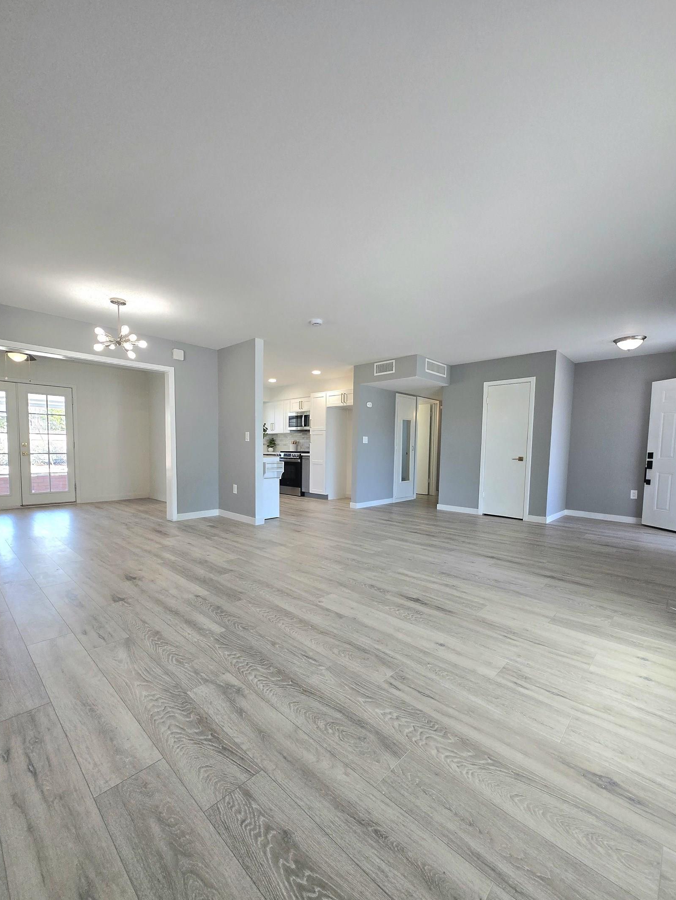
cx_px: 338
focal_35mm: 14
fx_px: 364
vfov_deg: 102.0
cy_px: 473
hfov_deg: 85.7
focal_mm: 1.7
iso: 100
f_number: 2.2
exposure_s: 1/101
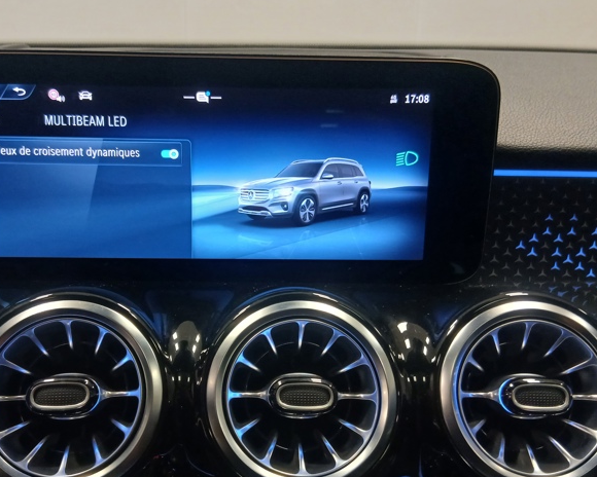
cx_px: 250
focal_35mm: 35
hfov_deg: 51.3
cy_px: 274
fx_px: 618
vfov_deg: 42.1
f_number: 1.8
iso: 250
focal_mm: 3.98
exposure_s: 1/33.3
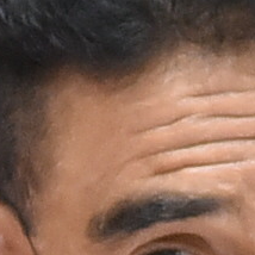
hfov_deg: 1.1
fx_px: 12710
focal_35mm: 1525
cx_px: 365
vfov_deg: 1.1
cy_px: 399
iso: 2500
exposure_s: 1/160
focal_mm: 200
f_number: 2.8
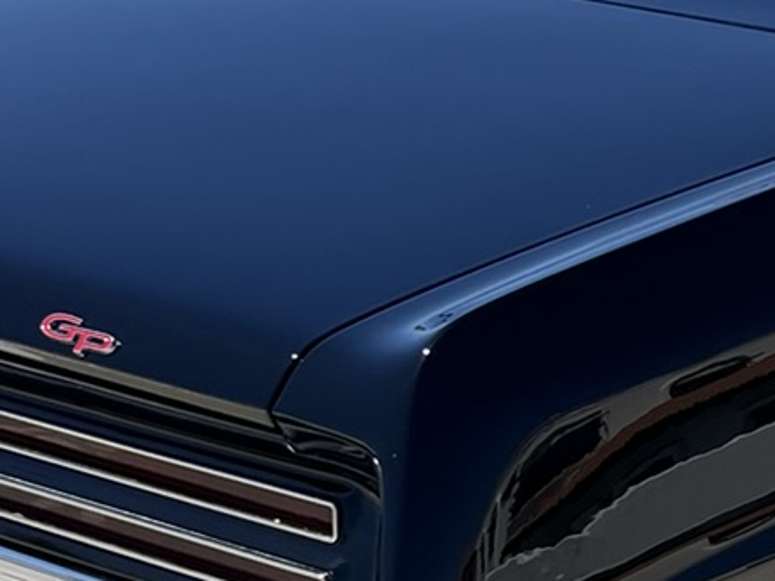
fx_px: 2755
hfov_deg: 15.4
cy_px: 295
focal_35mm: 123
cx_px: 954
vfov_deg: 12.1
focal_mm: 5.1
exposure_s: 1/4016
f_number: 1.6
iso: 50
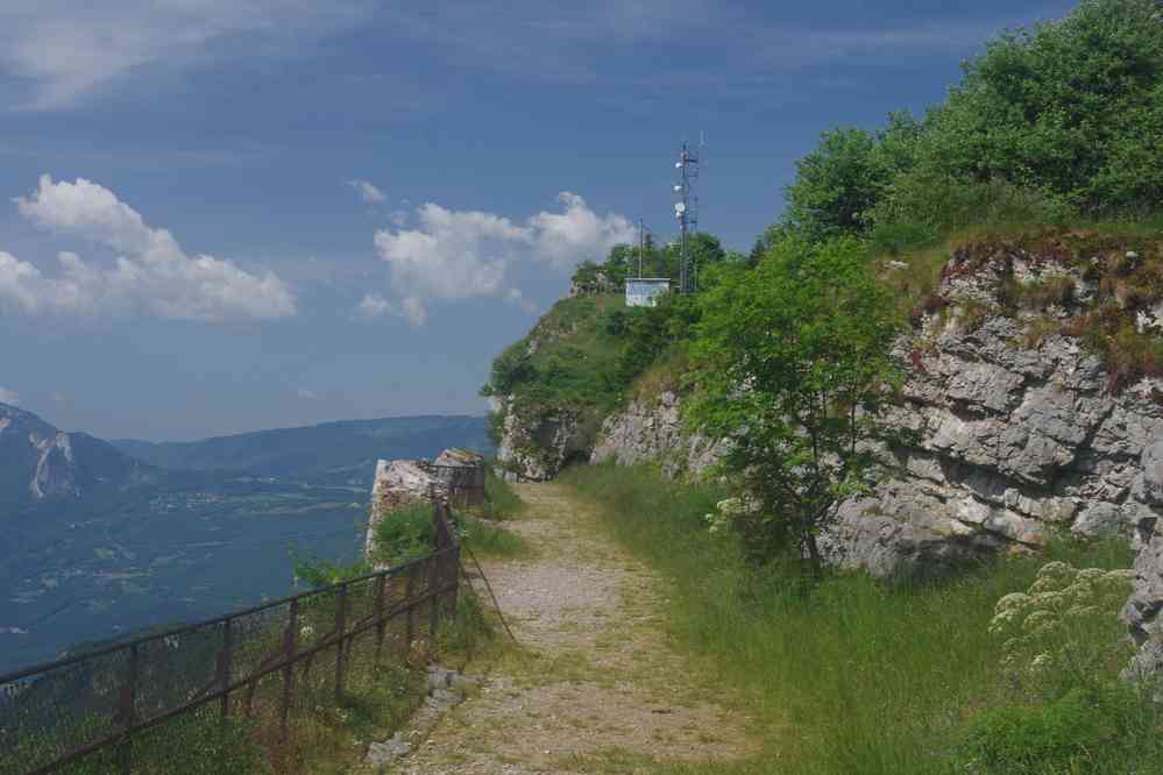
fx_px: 1938
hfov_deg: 33.4
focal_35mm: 60
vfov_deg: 22.6
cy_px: 388
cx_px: 582
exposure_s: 1/125
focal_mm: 40
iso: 200
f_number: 11
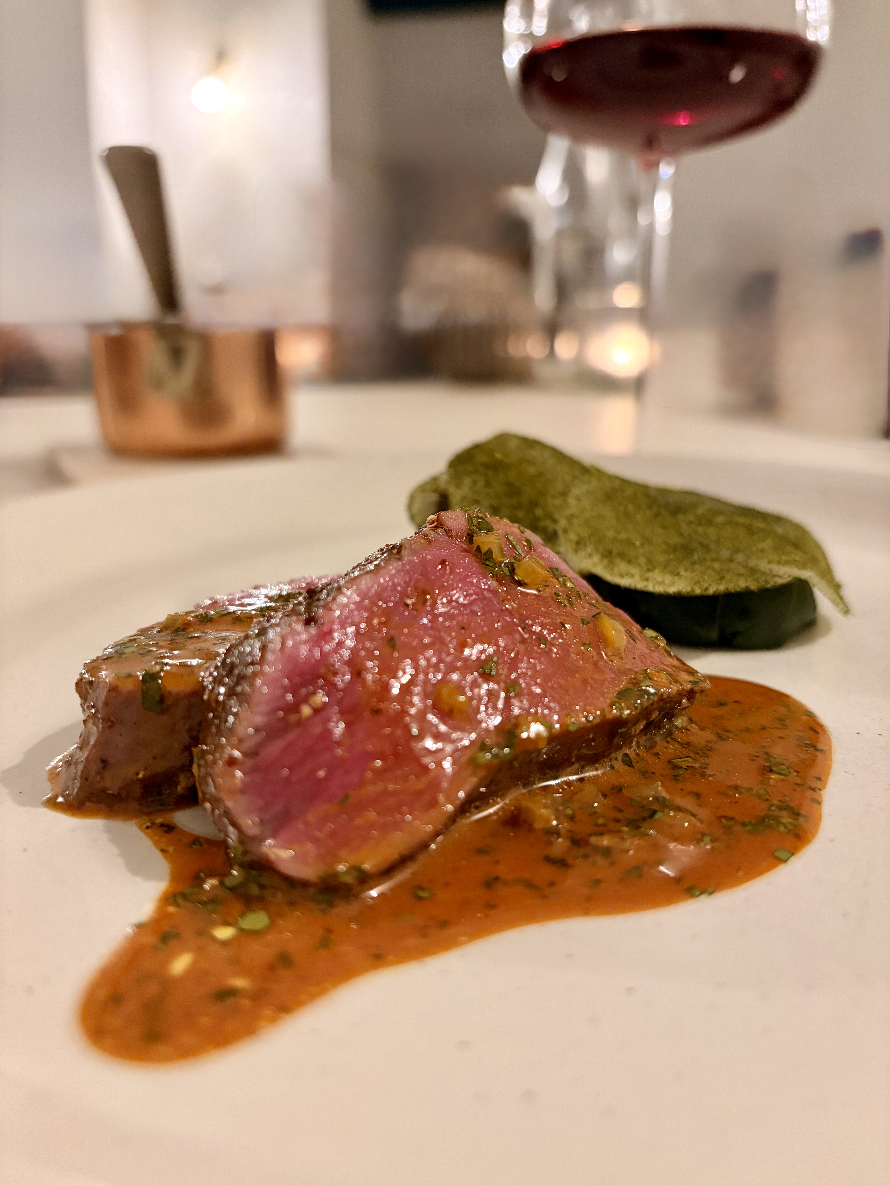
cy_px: 593
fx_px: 891
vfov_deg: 67.3
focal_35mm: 26
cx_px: 445
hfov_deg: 53.1
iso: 500
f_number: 1.6
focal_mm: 5.96
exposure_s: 1/25
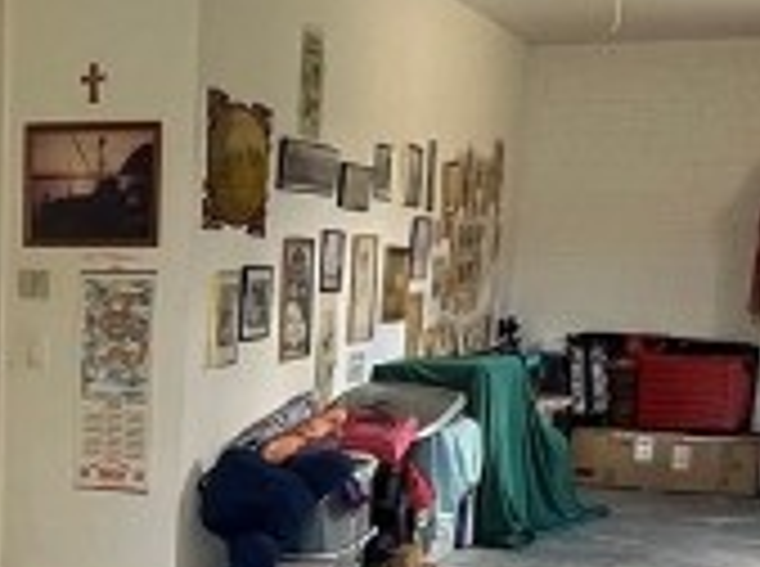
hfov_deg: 23.6
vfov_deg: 17.9
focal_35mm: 79
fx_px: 1731
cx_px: -27
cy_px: 634
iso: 160
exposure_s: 1/60
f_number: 1.8
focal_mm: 1.57
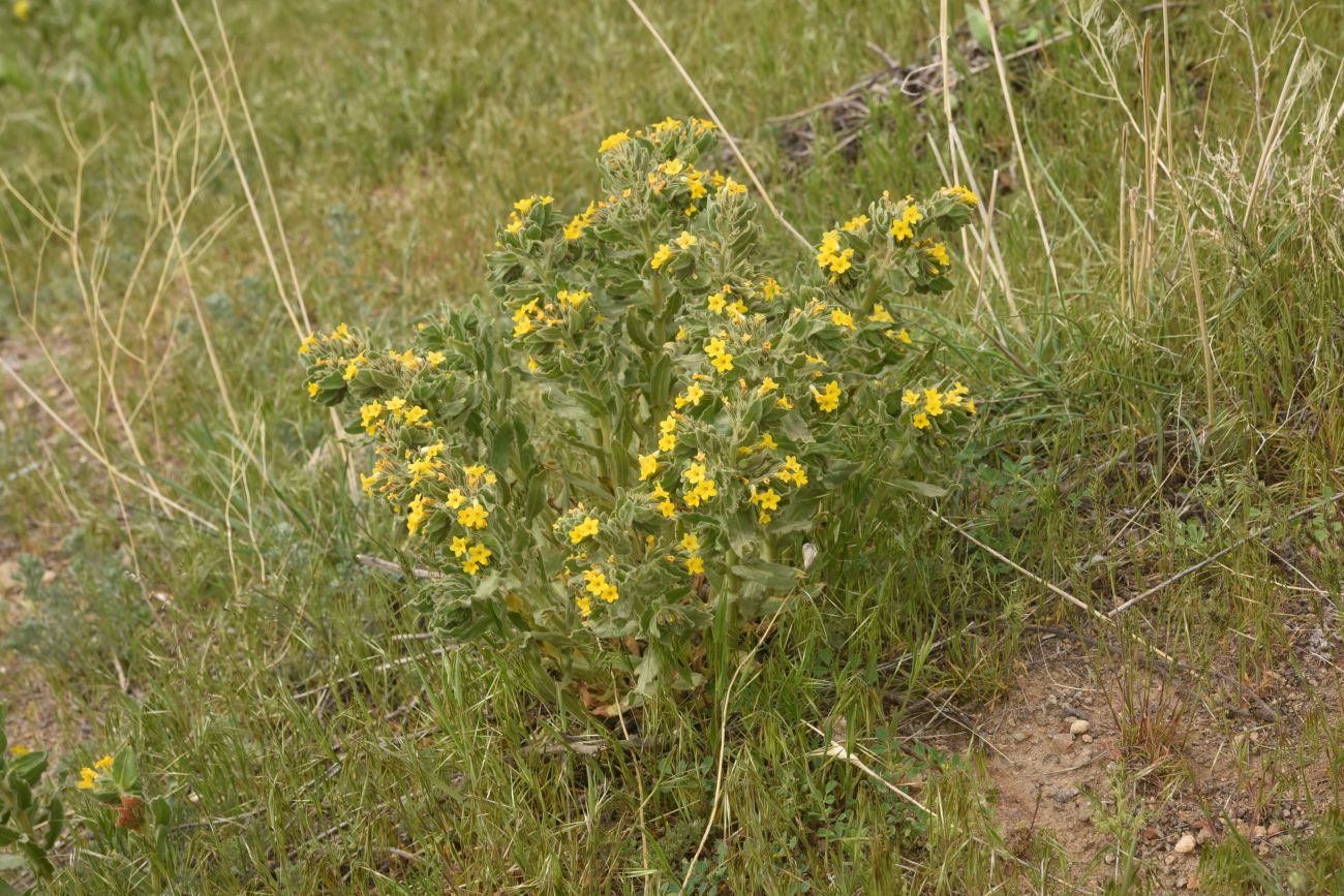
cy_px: 448
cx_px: 672
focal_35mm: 70
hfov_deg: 28.8
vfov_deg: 19.5
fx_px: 2613
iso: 320
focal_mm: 70
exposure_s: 1/125
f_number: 14
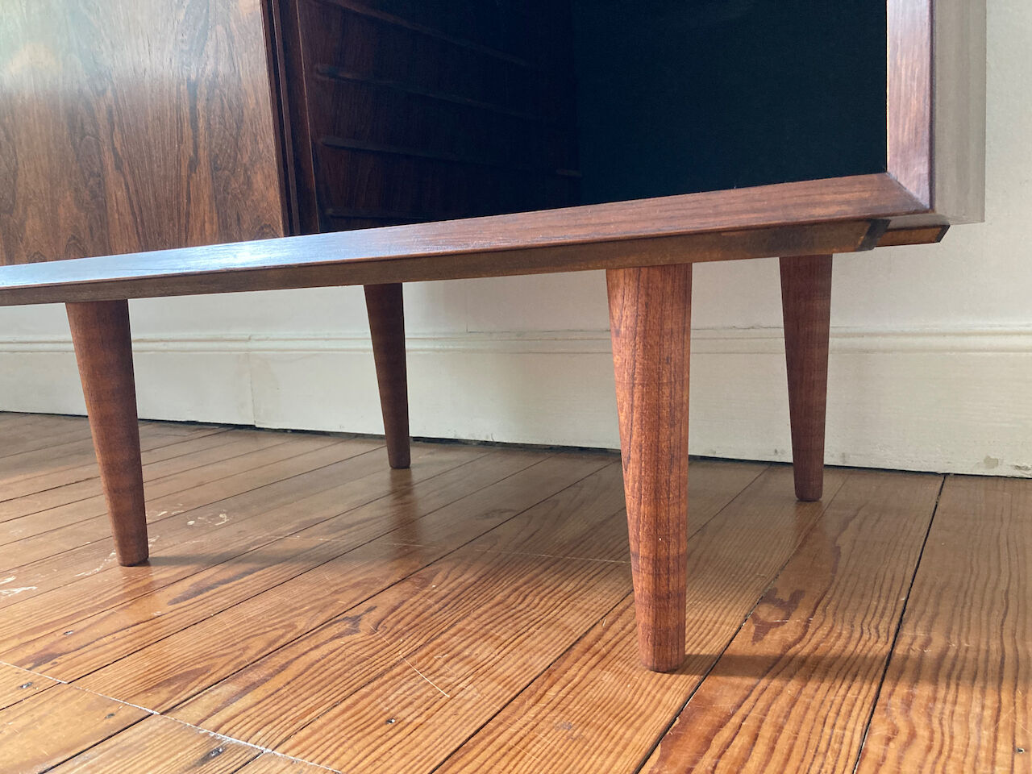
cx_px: 516
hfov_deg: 63.4
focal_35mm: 28
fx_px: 835
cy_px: 387
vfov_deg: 49.7
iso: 250
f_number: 1.8
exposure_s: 1/60
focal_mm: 3.99
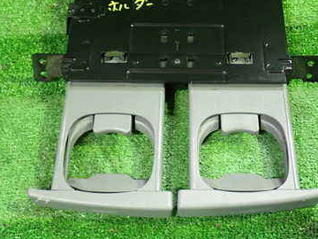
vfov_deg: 24.3
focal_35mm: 60
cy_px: 81
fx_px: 551
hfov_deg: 32.1
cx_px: 183
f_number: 2.5
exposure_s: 1/30
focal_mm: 6.37
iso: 800
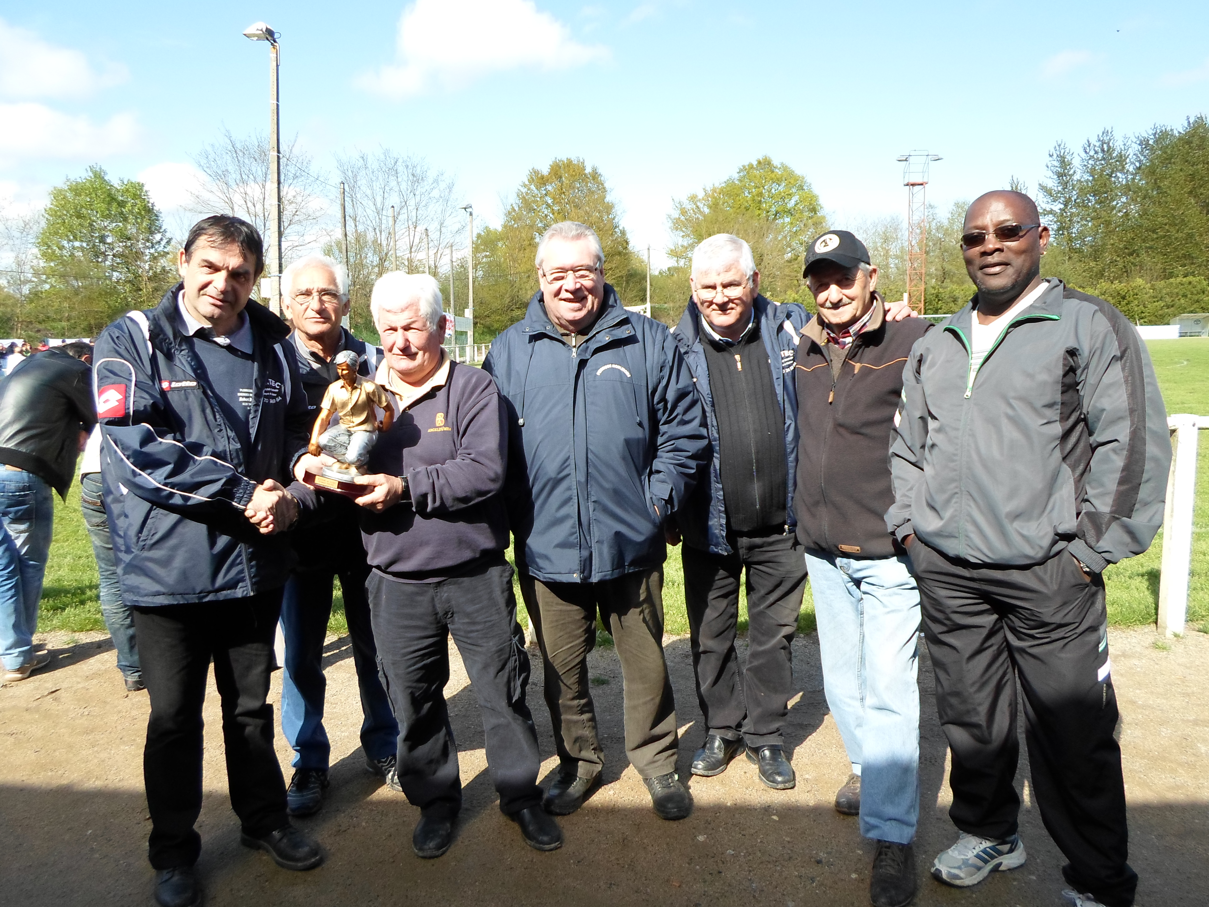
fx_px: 873
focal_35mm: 25
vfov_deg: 54.9
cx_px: 604
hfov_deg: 69.4
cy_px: 454
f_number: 2.5
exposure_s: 1/750
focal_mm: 4.5
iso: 80
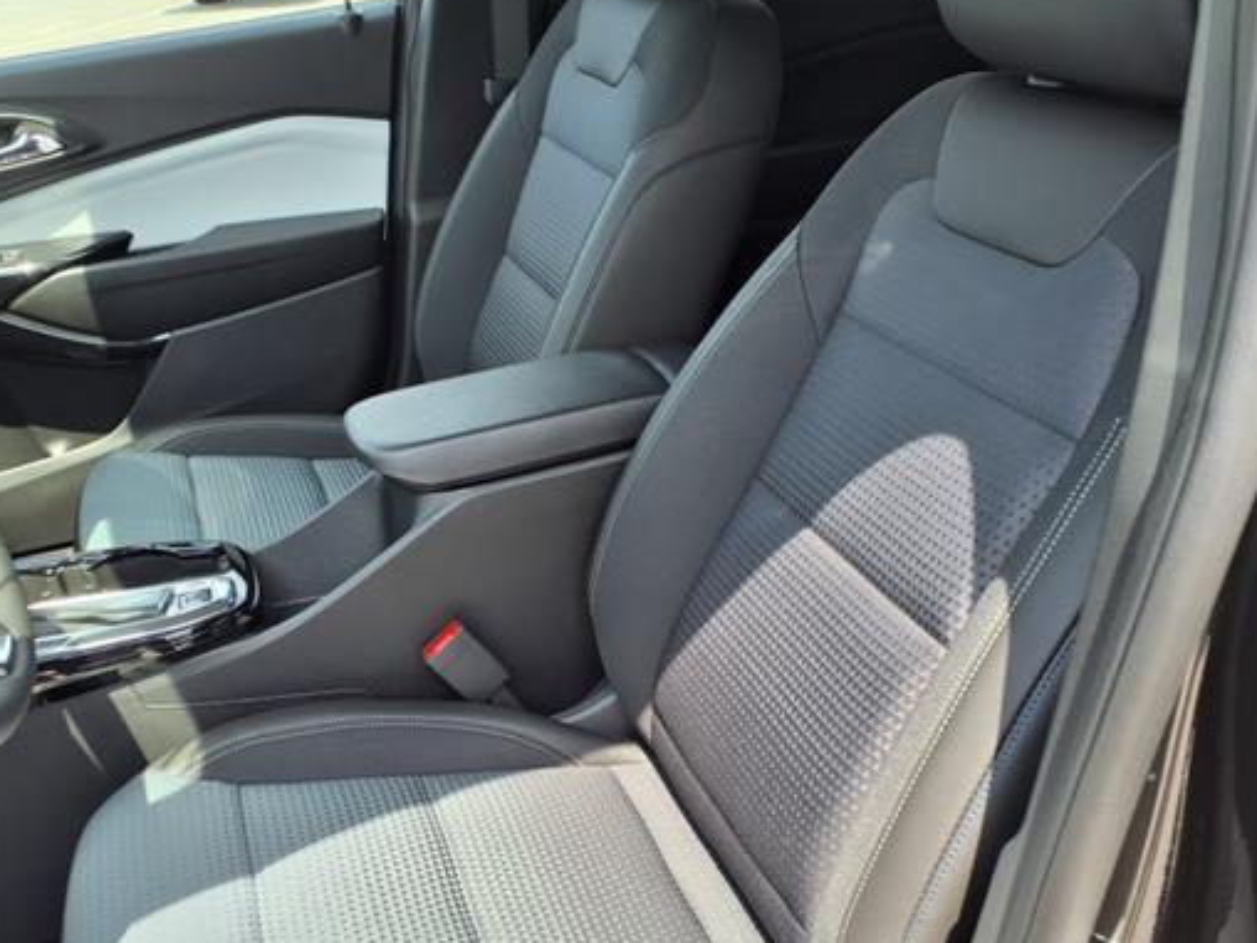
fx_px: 1235
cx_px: 581
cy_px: 478
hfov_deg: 53.9
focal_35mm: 34
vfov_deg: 41.8
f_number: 1.9
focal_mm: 3.58
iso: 40
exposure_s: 1/303
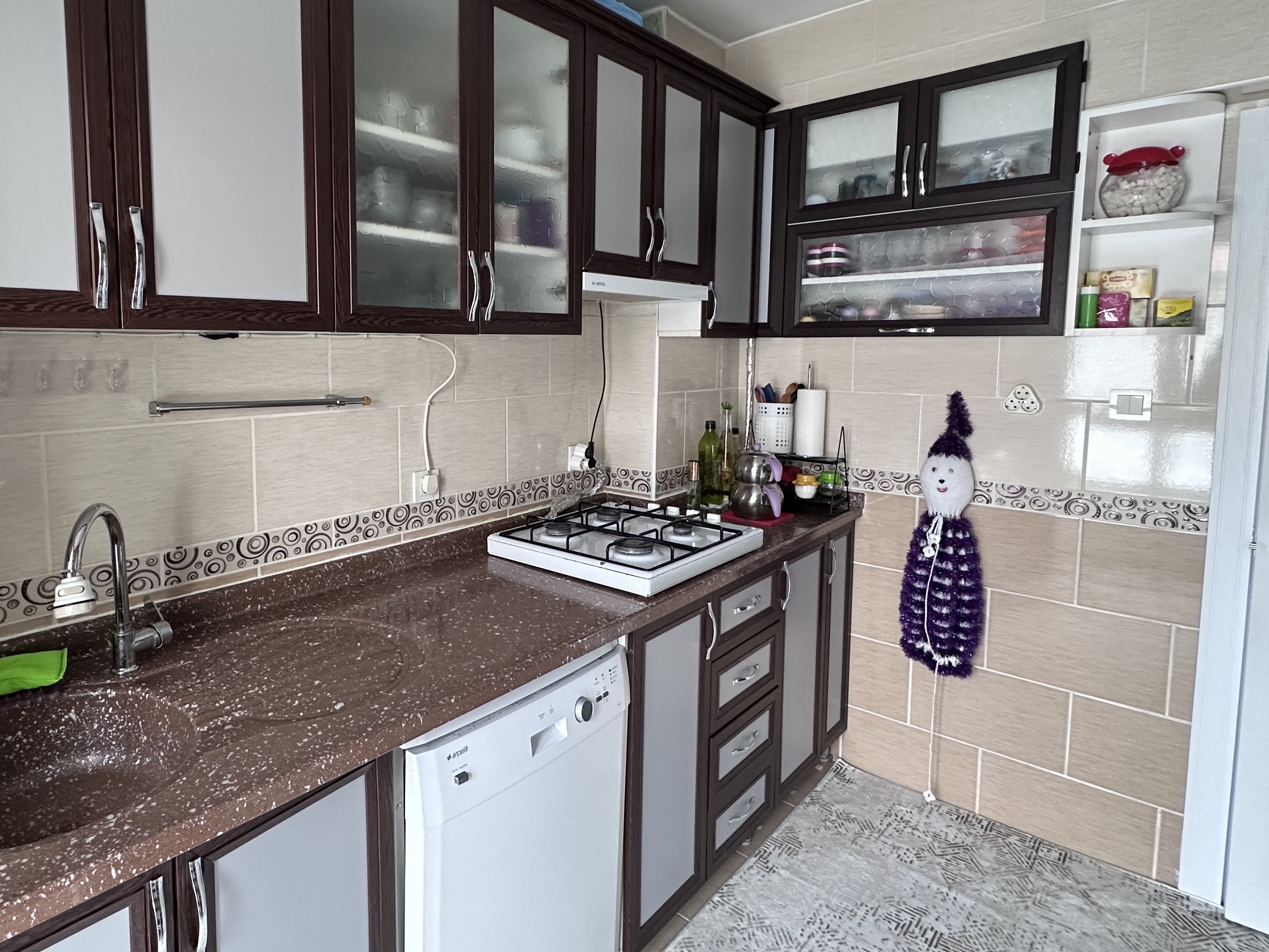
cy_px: 405
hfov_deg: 80.1
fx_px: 733
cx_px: 470
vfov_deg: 65.6
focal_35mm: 20
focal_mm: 2.22
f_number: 2.2
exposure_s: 1/63
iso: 320
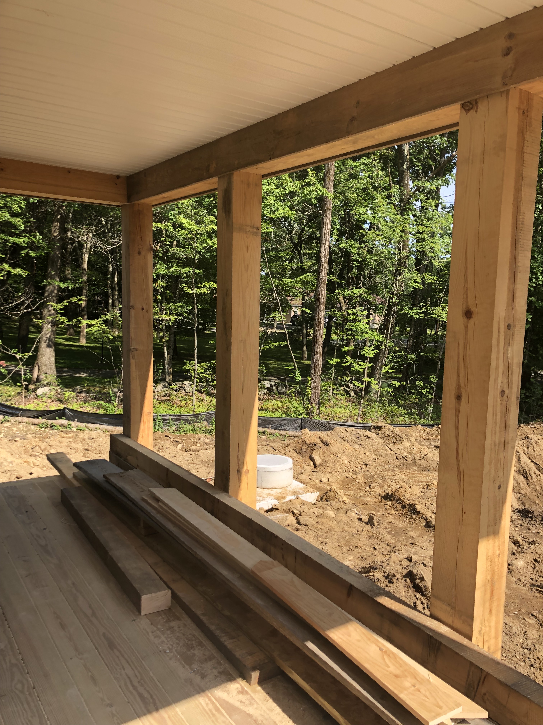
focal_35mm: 28
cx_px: 272
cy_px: 362
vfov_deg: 63.4
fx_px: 586
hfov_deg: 49.7
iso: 20
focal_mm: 3.99
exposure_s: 1/762
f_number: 1.8
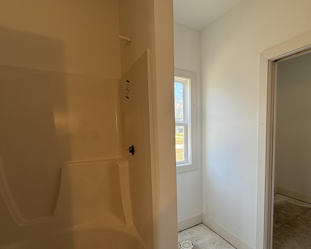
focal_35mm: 19
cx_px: 199
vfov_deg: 70.5
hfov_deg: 81.3
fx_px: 175
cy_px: 143
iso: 80
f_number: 2.2
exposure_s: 1/120
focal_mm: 2.22
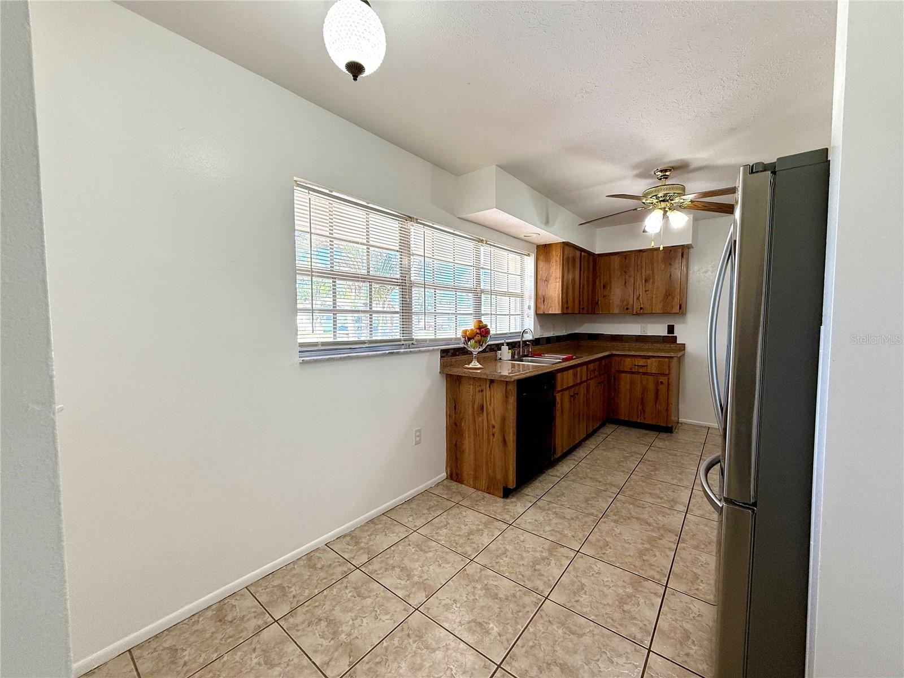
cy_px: 339
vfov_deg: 85.7
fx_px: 366
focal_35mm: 14
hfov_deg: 102.1
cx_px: 452
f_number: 2.2
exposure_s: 1/129
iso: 64
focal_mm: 2.22
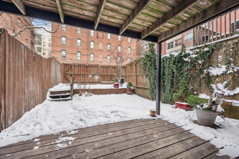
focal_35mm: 14
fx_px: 93
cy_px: 80
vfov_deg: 81.1
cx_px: 120
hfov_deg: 104.3
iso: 100
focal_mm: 14
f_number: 8
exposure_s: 1/60
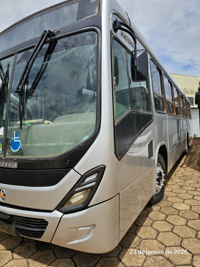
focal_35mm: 23
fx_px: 177
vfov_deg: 73.9
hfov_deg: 58.9
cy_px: 134
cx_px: 100
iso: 10
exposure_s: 1/1132
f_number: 1.7
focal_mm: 6.3
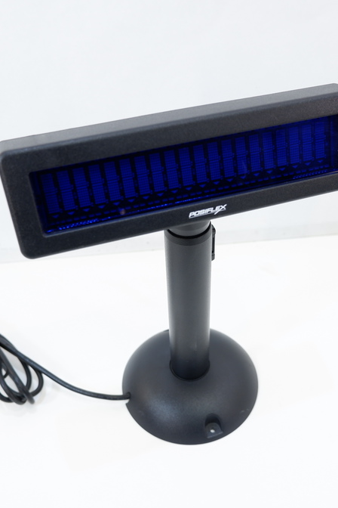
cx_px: 181
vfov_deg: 54.4
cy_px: 257
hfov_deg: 37.8
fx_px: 493
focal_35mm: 35
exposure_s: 1/70
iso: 200
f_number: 3.5
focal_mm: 15
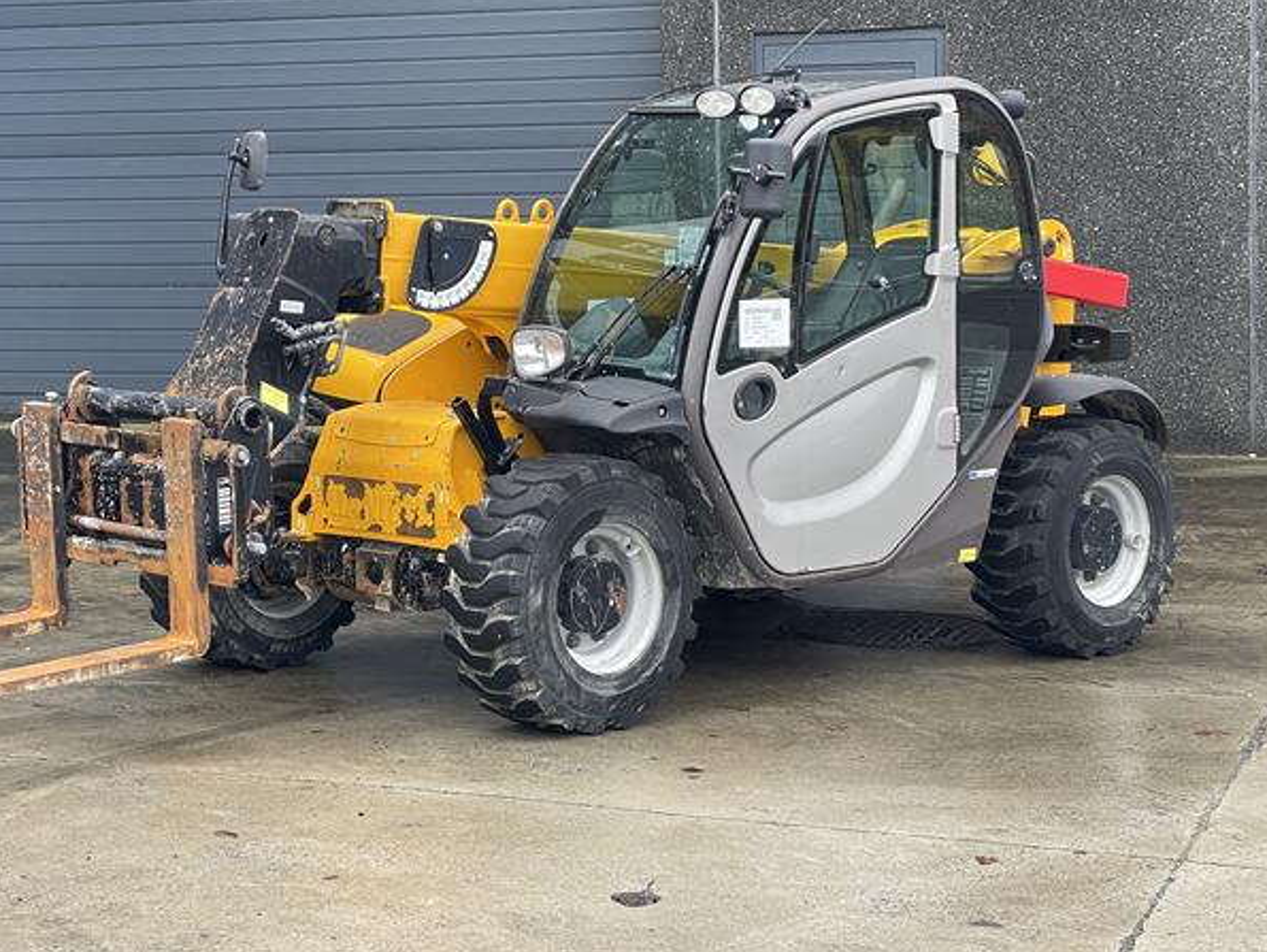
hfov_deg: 22.7
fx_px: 3150
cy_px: 354
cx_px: 456
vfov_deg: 17.2
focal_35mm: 86
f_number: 2.2
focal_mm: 7.5
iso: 50
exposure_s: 1/99
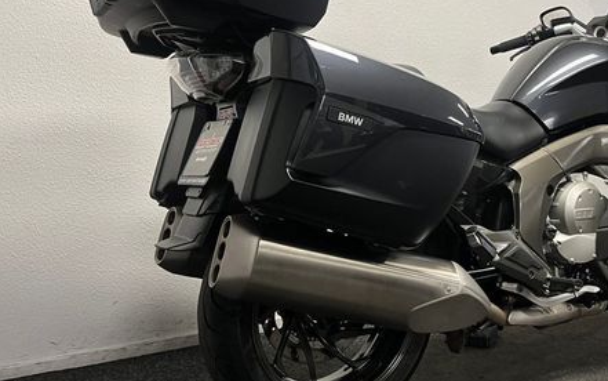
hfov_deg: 48.2
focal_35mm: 40
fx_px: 663
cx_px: 418
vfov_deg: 31.9
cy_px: 148
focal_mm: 5.1
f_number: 1.6
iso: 80
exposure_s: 1/50
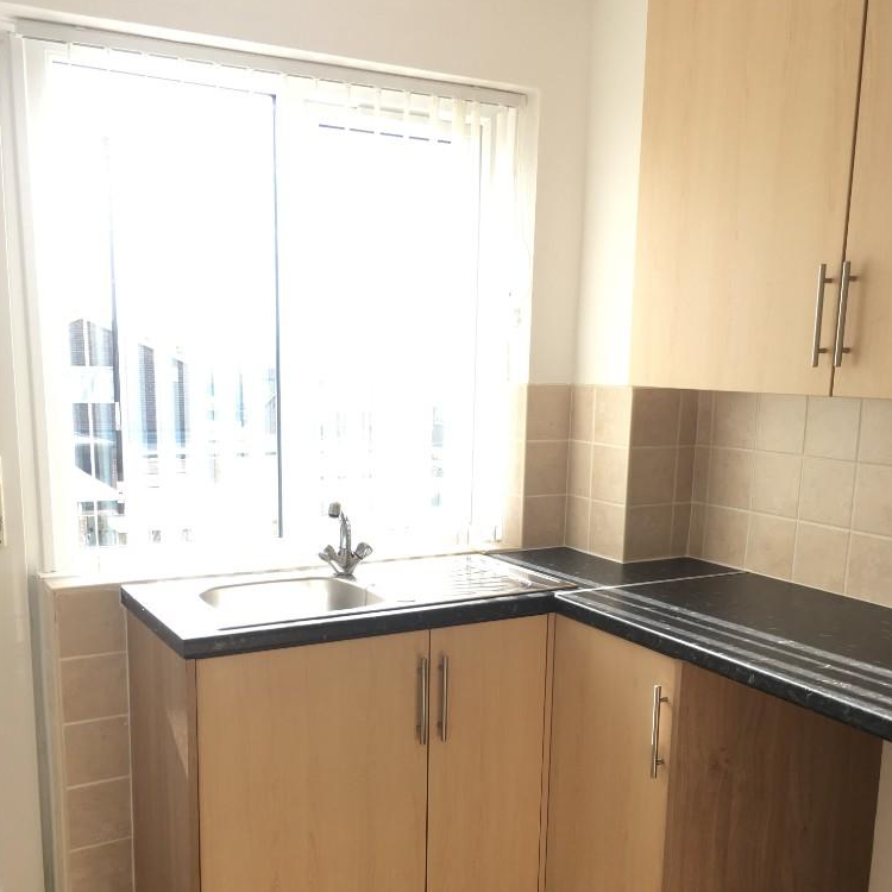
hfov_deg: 47.2
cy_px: 554
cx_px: 442
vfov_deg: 46.8
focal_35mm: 35
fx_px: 1020
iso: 25
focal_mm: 4.15
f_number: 2.2
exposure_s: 1/108
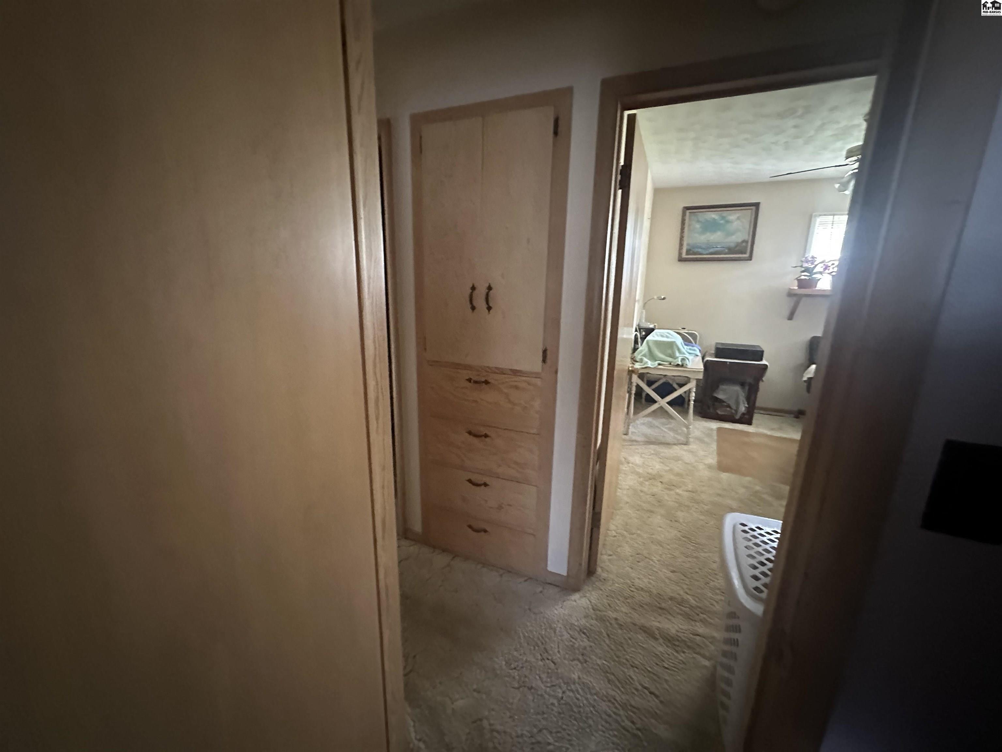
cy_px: 376
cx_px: 501
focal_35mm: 14
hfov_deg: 102.1
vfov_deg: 85.7
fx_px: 405
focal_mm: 2.22
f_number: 2.2
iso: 1250
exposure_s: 1/30
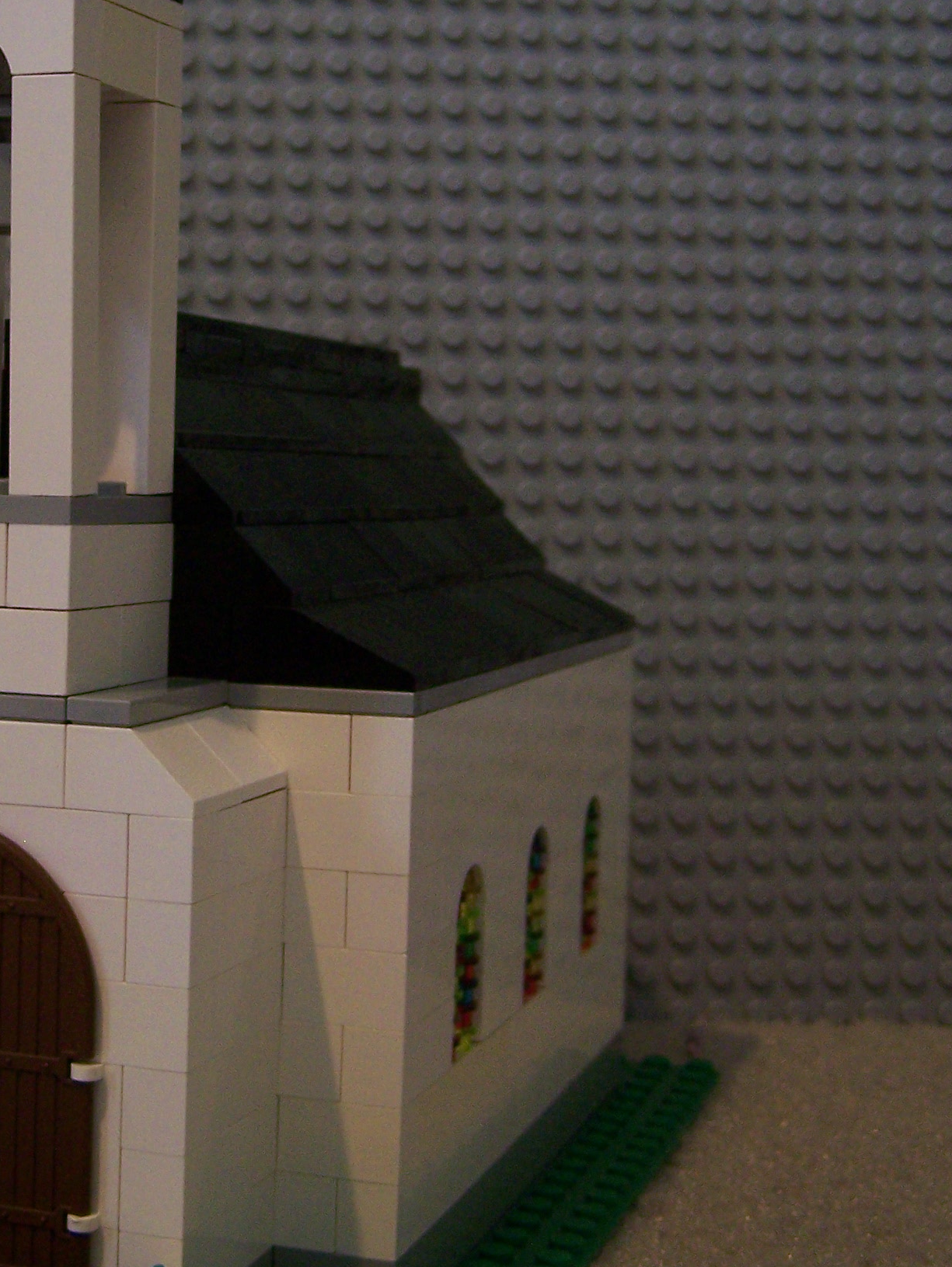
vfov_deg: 29.2
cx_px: 141
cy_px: 416
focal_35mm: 66
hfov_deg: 21.9
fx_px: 2418
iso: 160
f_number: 2.8
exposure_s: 1/8
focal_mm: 6.3
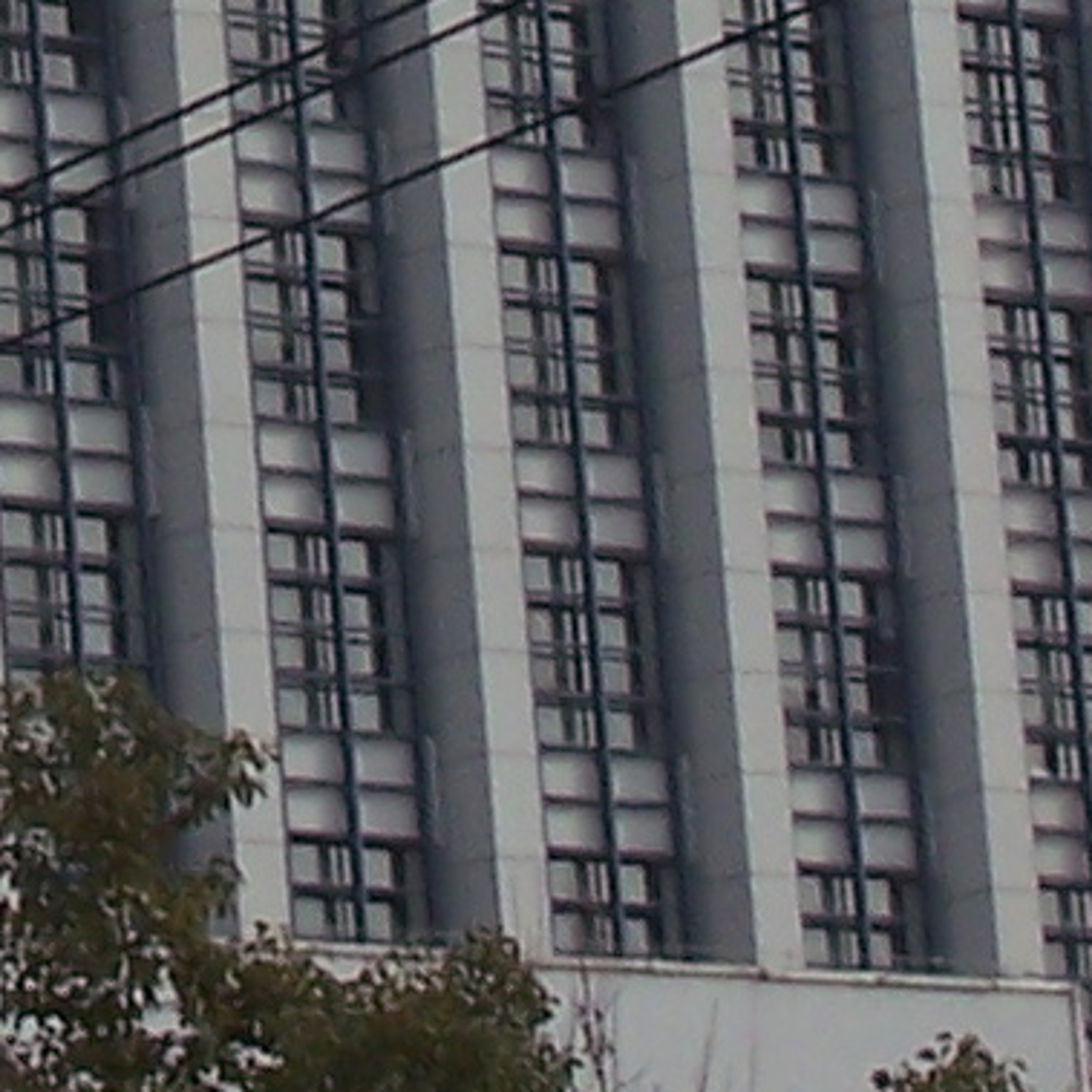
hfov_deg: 6.1
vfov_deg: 6.0
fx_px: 10279
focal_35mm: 288
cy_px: -576
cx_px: -35
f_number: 4
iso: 80
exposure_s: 1/1000
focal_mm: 8
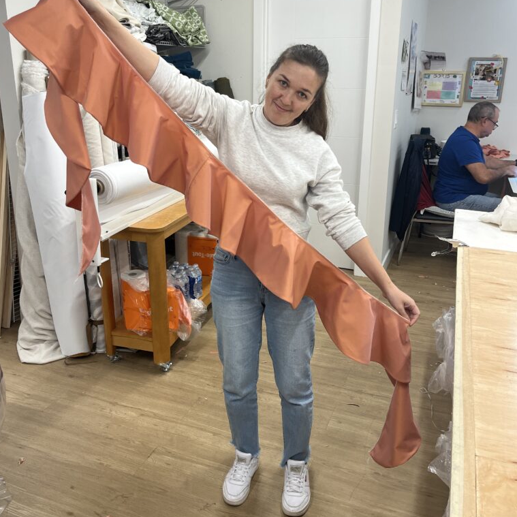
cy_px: 219
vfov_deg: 52.3
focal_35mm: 31
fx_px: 524
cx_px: 257
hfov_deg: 52.5
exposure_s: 1/120
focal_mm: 5.1
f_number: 1.6
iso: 64
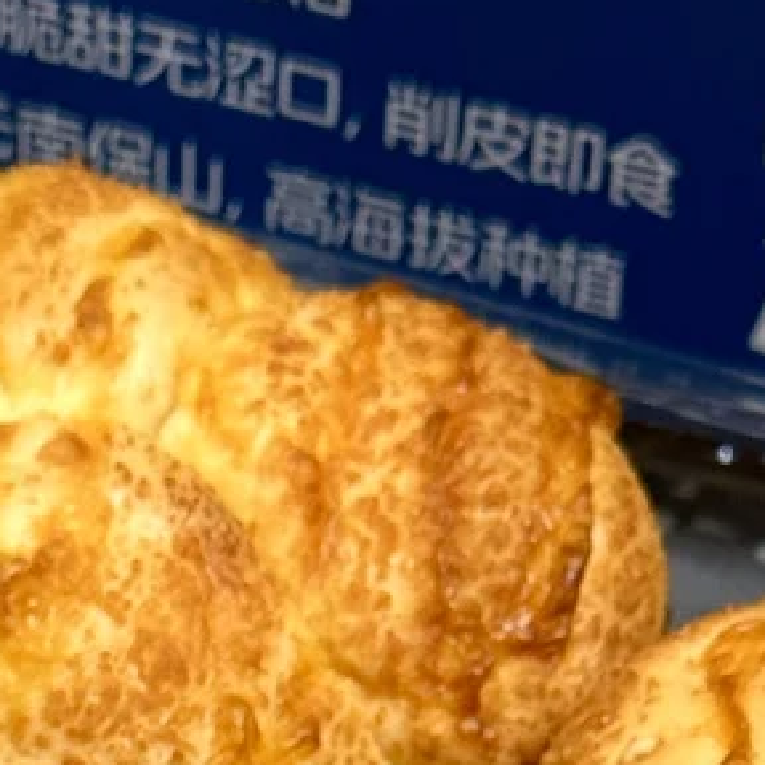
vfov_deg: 7.8
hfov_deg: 8.2
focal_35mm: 212
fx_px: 5301
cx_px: 42
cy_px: 1673
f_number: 1.78
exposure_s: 1/50
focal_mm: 6.76
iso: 125
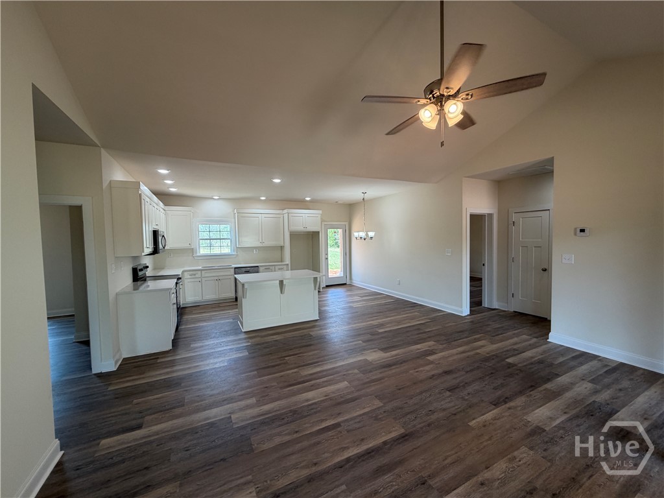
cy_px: 249
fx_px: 269
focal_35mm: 14
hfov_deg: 102.1
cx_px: 332
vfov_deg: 85.7
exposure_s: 1/120
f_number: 2.2
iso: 100
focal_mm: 2.22
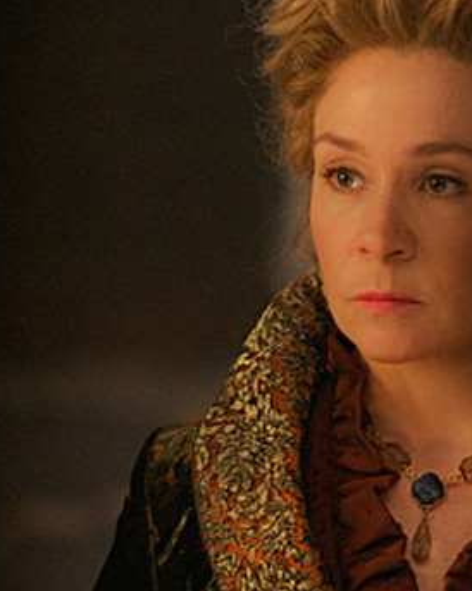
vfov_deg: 7.0
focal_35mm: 272
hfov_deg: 5.7
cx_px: 320
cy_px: 855
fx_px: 4754
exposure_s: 1/125
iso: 3200
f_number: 2.5
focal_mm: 85
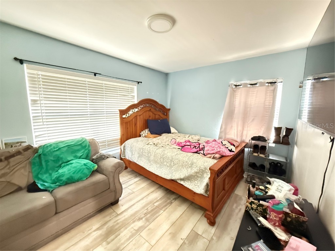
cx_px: 168
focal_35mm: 14
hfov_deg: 102.1
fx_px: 135
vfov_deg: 85.7
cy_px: 126
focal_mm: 2.22
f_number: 2.2
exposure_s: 1/17
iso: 2500
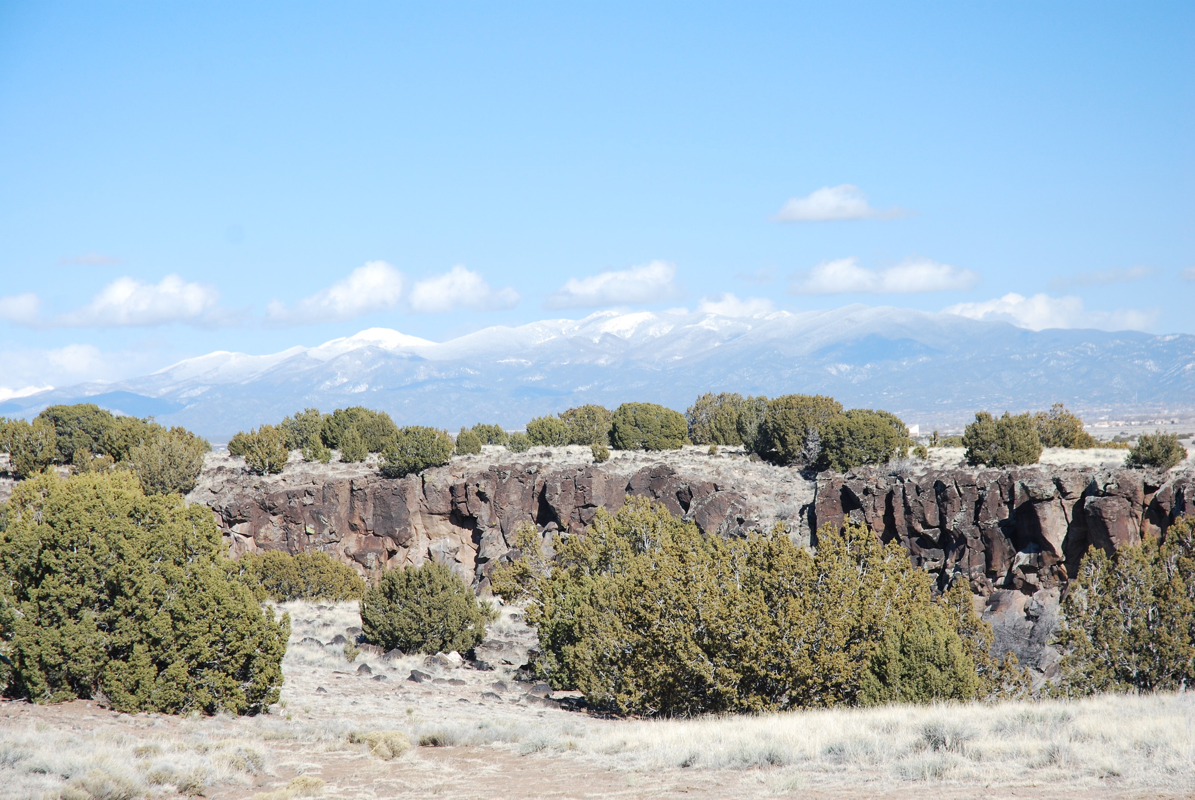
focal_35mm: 105
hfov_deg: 19.4
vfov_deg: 13.1
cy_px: 400
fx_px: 3489
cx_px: 598
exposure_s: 1/125
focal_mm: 70
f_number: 7.1
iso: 200
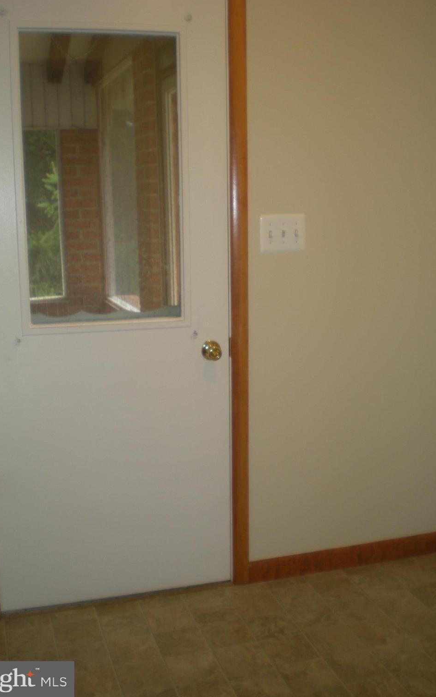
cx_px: 225
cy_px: 344
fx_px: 780
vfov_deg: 48.2
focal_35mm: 41
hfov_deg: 31.2
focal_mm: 6.3
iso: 64
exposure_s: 1/30
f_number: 3.1
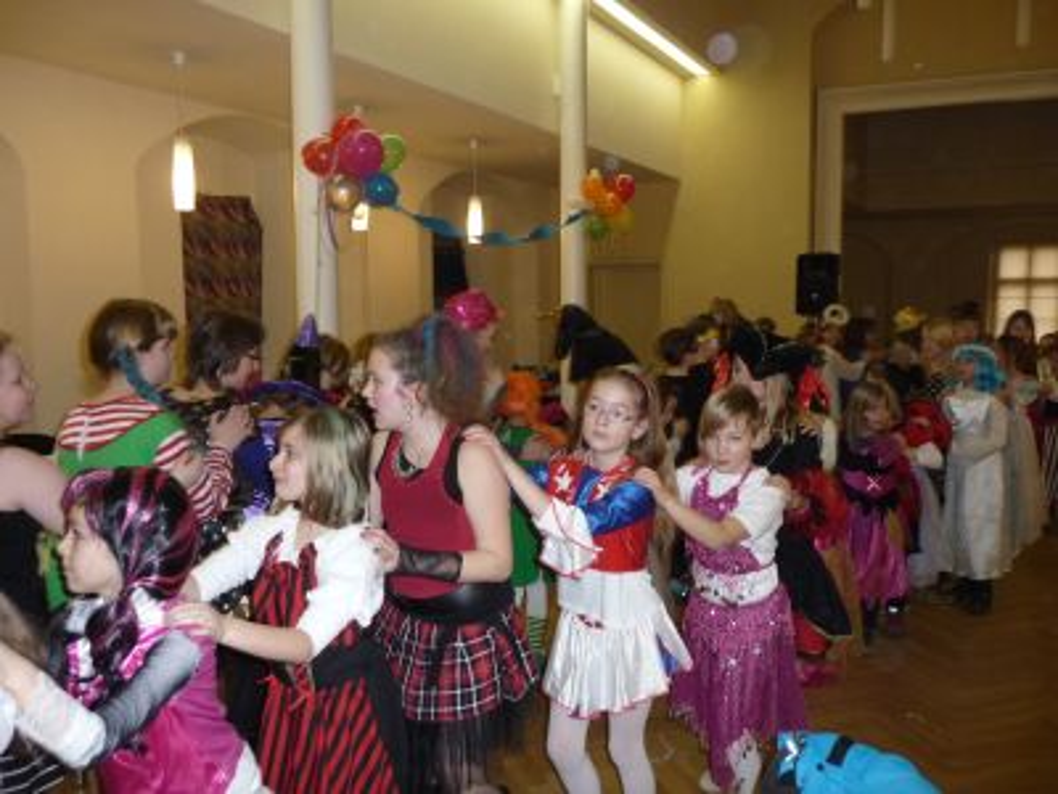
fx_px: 917
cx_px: 529
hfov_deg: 60.0
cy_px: 397
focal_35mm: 30
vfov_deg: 46.8
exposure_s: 1/30
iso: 320
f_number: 3.4
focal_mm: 5
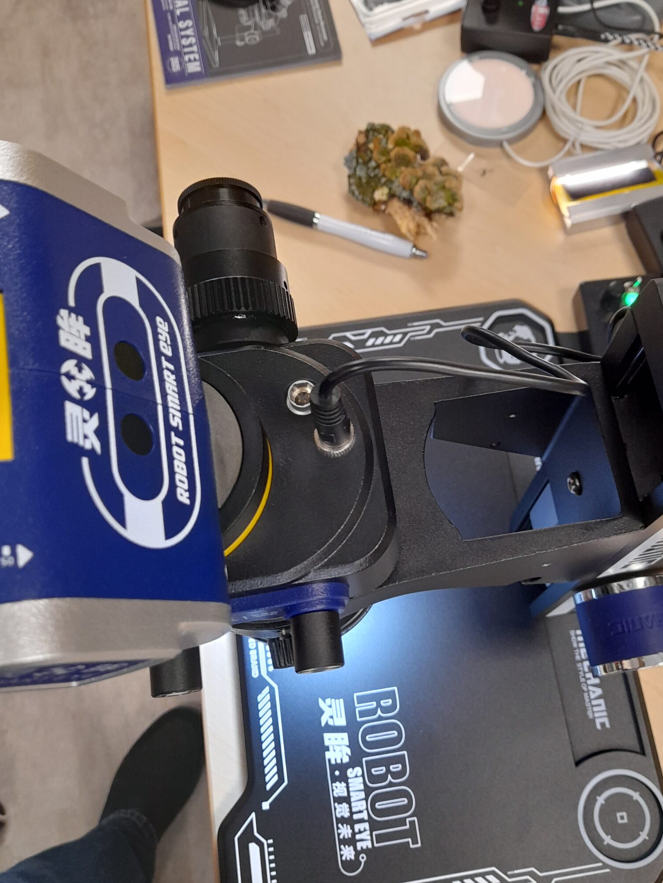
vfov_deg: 56.8
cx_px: 385
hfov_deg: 44.0
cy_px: 447
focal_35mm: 32
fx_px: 817
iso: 250
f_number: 2
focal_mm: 4.6
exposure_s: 1/50
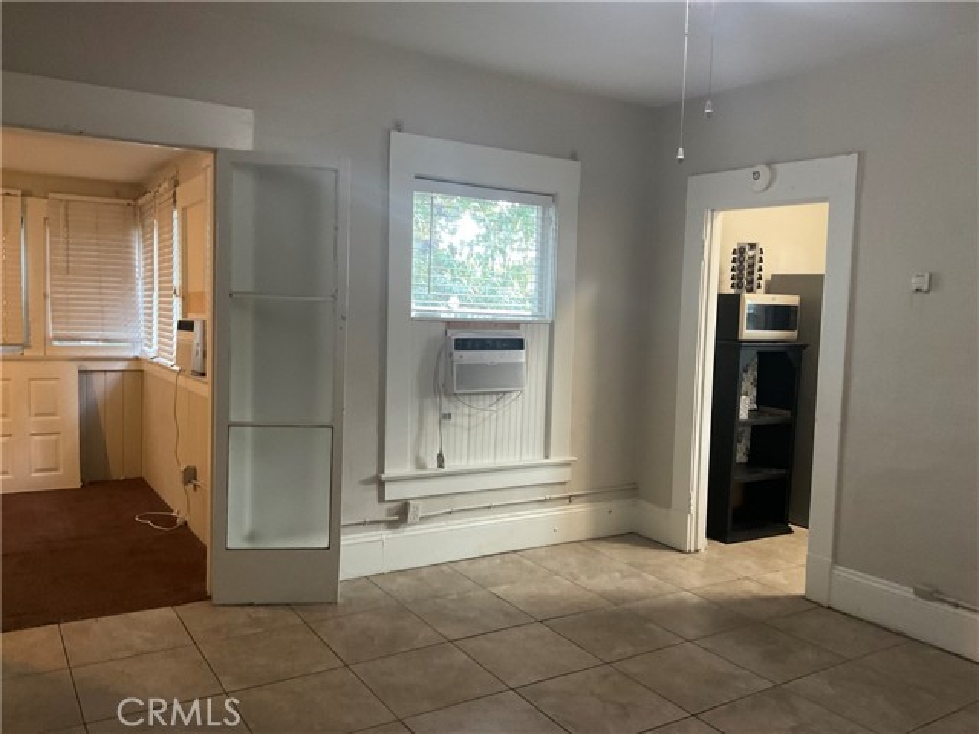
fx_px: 820
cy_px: 367
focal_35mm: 29
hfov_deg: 61.7
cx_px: 490
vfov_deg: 48.2
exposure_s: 1/40
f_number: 1.8
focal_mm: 3
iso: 250
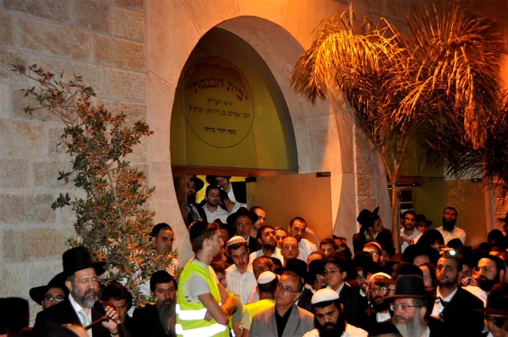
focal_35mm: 57
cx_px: 254
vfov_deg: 23.7
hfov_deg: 35.1
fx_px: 803
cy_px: 168
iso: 800
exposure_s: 1/60
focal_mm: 38
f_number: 4.2
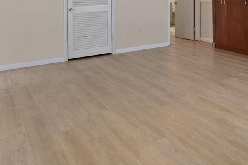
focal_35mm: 40
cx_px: 228
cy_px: -11
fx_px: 277
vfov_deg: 30.1
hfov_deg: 43.5
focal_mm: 10.6
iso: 250
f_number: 8
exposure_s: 1.3
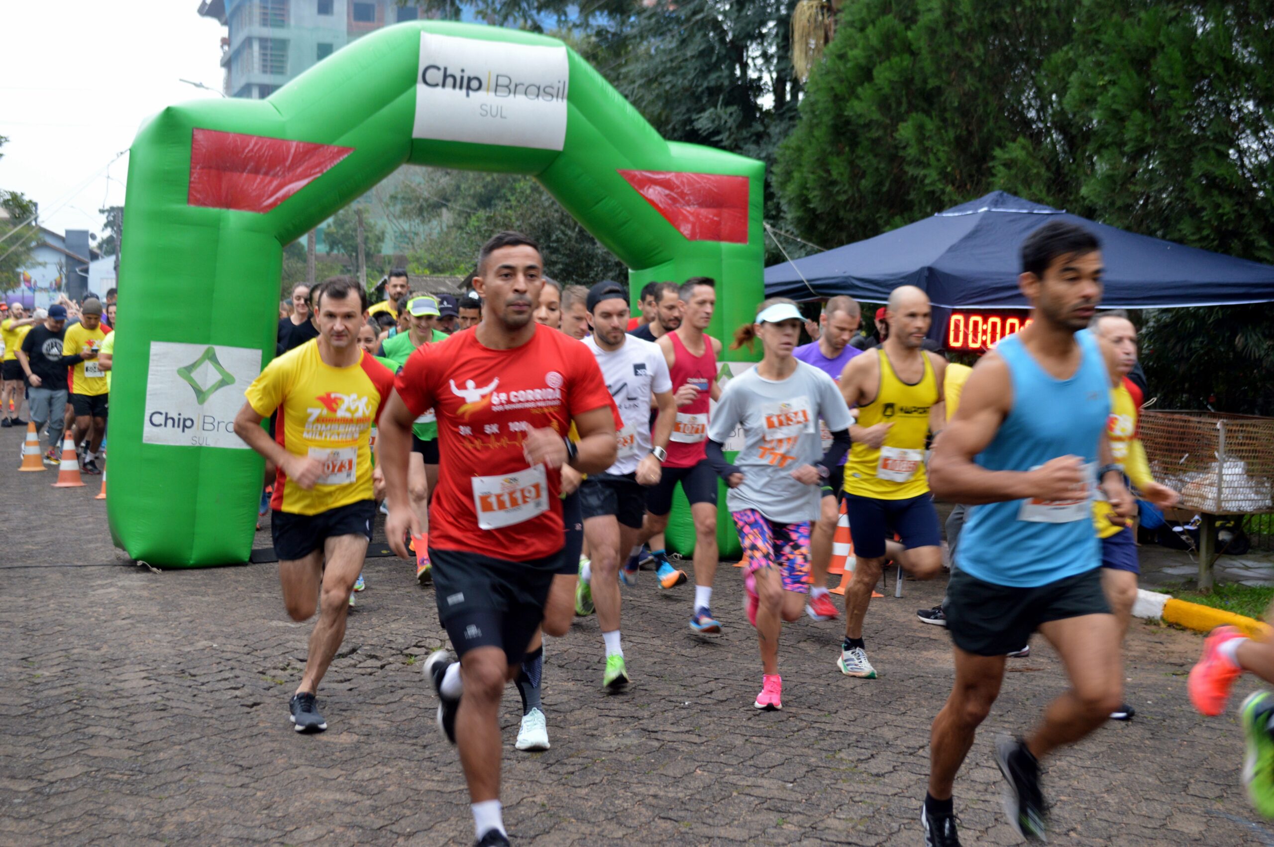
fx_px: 1697
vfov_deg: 28.0
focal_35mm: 48
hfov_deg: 41.1
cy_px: 424
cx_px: 637
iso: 400
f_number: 5
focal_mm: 32
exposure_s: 1/100
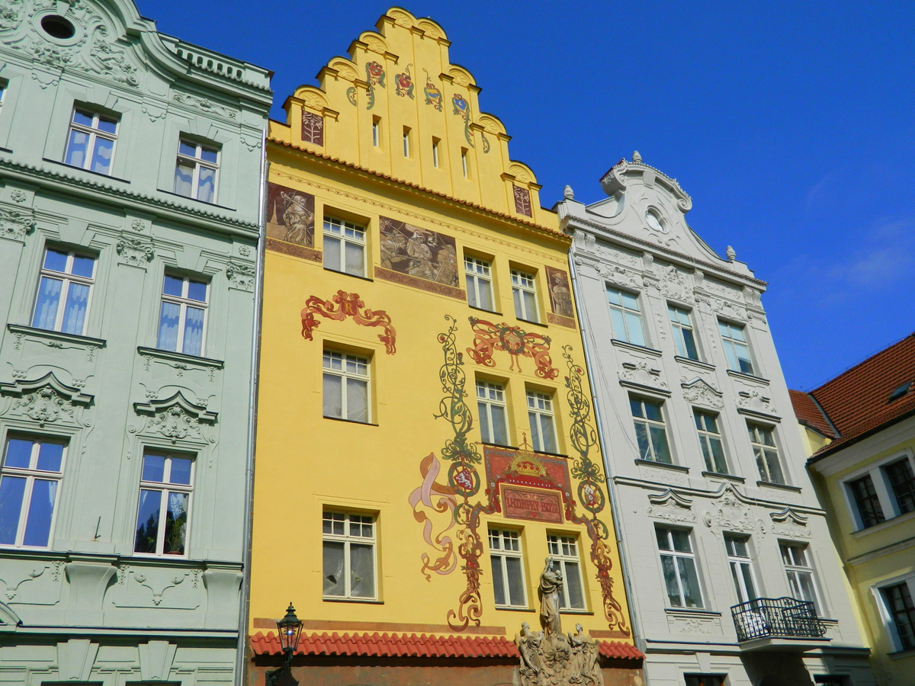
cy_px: 343
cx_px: 458
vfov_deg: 45.4
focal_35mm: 31
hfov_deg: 58.4
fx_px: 819
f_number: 9.1
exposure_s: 1/400
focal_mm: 5.6
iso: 80
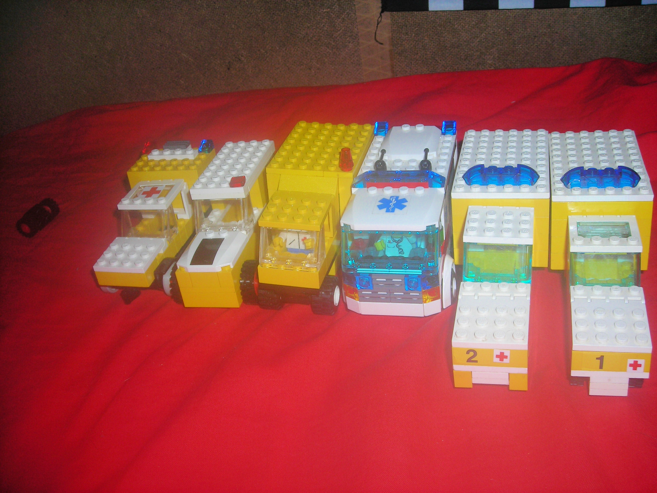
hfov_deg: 49.0
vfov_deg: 37.7
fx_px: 721
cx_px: 328
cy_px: 246
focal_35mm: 38
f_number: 3.2
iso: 50
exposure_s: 1/60.1
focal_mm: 6.3
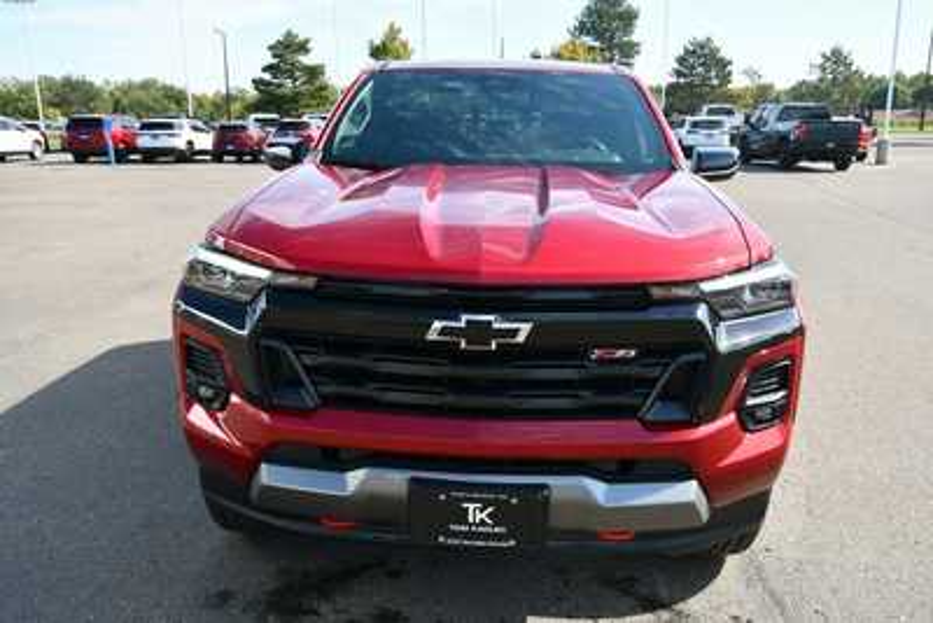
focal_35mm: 30
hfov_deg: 61.9
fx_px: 778
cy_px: 312
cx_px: 466
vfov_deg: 43.6
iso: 200
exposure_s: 1/250
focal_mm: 20
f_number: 7.1
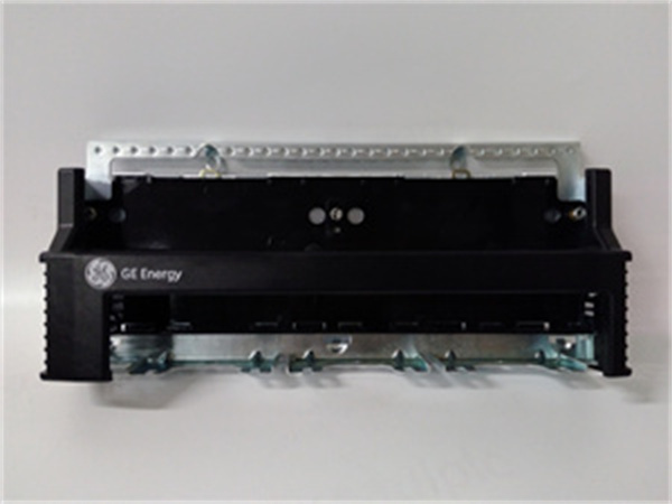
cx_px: 336
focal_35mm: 27
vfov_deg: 51.4
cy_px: 252
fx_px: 524
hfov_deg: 65.3
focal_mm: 3.79
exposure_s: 1/33
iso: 407
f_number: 2
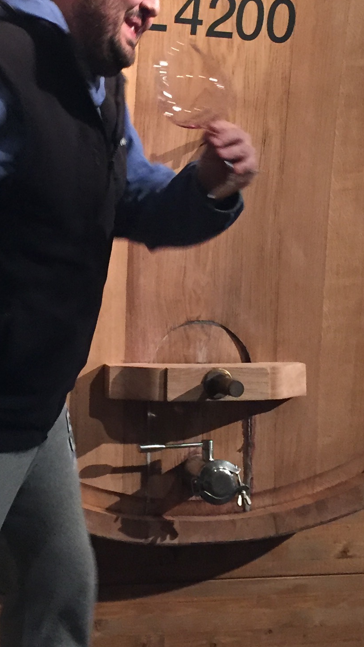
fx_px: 1218
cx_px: 9
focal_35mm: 71
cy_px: 186
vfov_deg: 29.4
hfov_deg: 16.7
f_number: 2.2
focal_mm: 4.15
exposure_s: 1/20
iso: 250
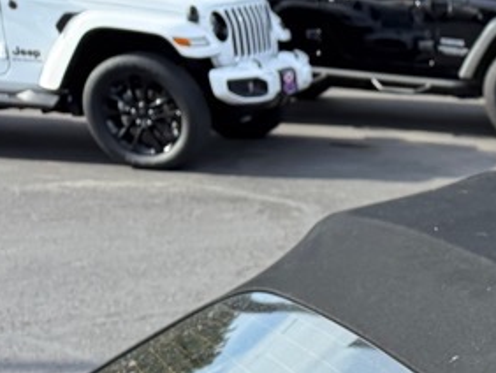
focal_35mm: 87
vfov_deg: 15.6
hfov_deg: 18.1
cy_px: 574
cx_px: 878
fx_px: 1248
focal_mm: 6.76
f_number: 1.78
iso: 100
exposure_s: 1/2053
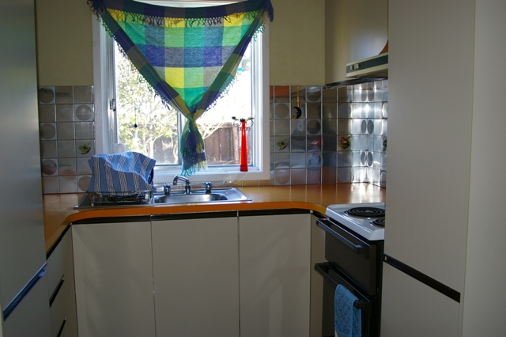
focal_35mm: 34
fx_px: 485
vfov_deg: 38.3
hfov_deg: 55.1
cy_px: 168
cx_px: 253
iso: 200
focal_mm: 23
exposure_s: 1/45
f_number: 4
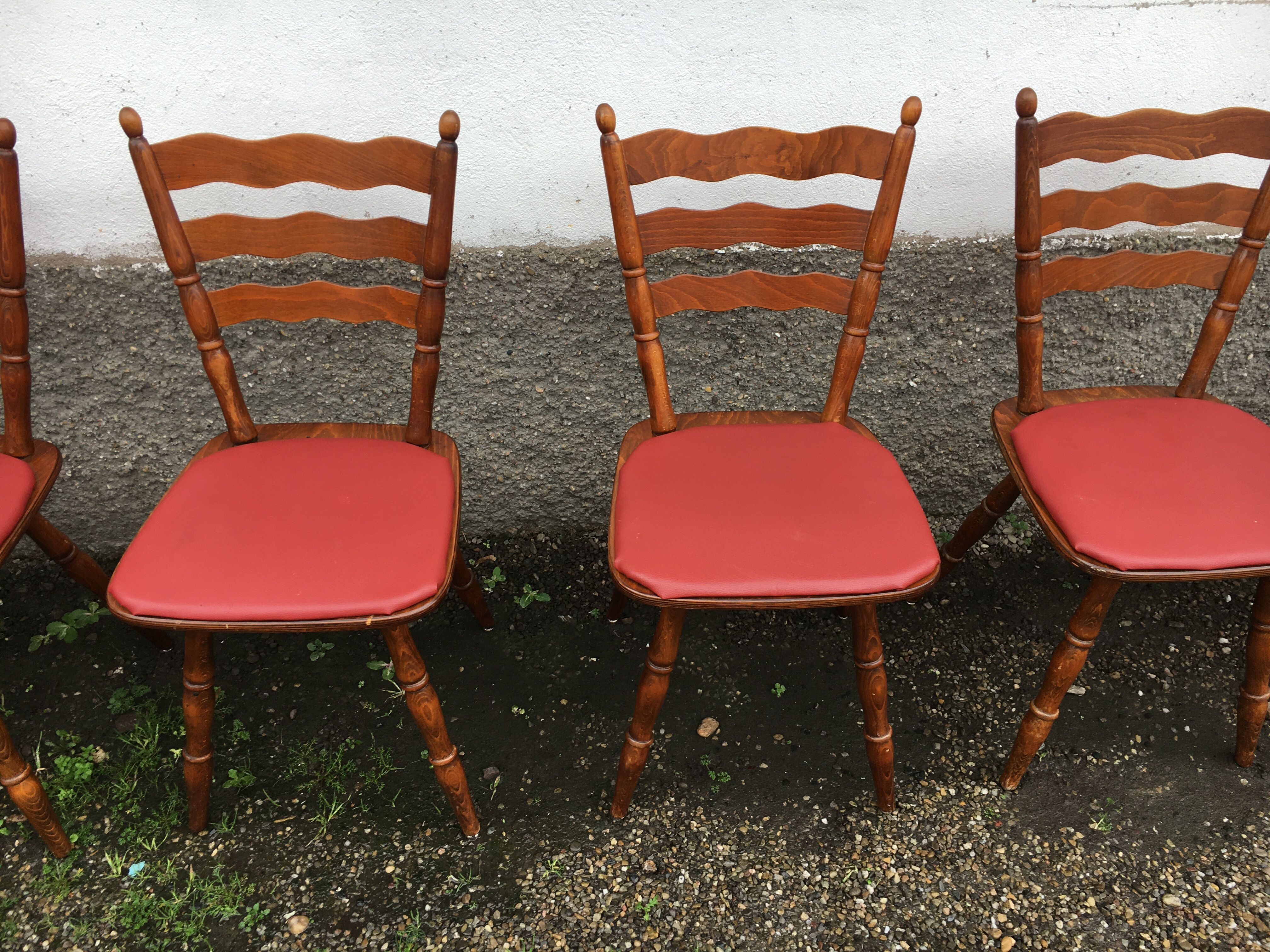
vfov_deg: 48.2
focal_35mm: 29
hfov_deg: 61.7
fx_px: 1064
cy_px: 476
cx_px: 635
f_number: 2.2
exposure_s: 1/122
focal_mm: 4.15
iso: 25
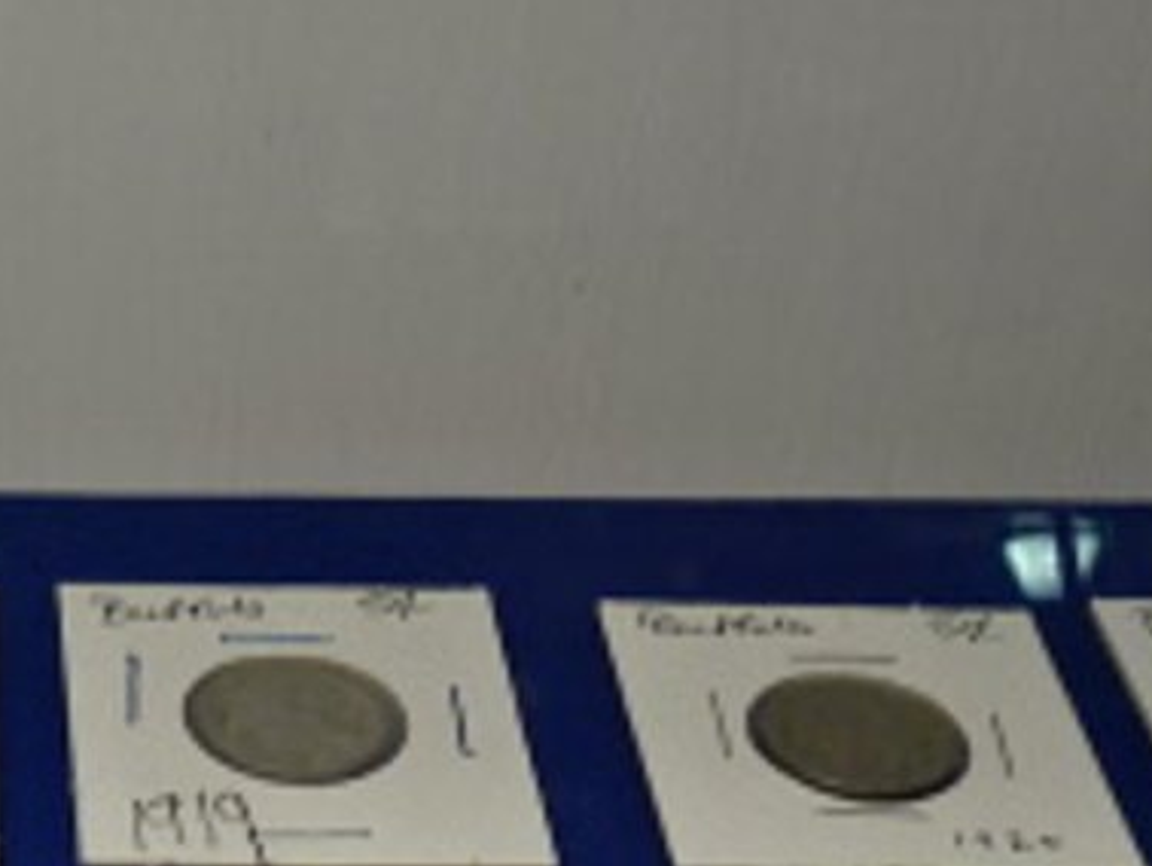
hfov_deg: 20.1
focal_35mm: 96
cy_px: 1282
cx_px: 139
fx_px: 3197
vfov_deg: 14.4
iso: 80
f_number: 3.5
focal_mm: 4.1
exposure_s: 1/50
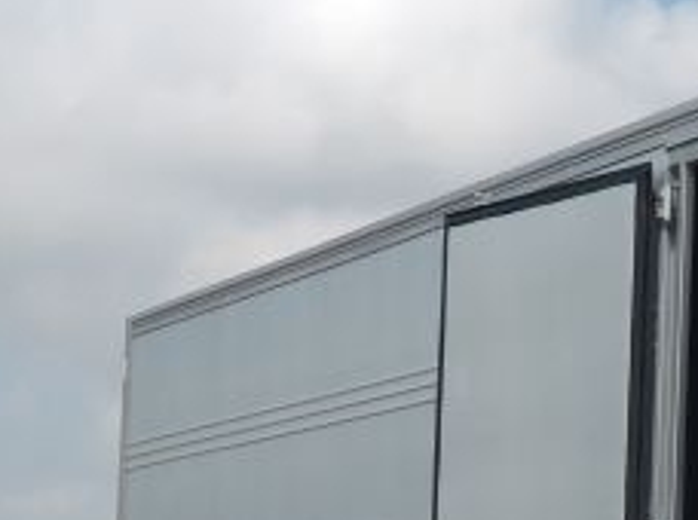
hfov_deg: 14.2
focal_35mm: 137
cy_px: 564
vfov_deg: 10.7
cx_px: 707
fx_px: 2757
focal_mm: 6.06
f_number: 2.6
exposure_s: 1/739
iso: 100
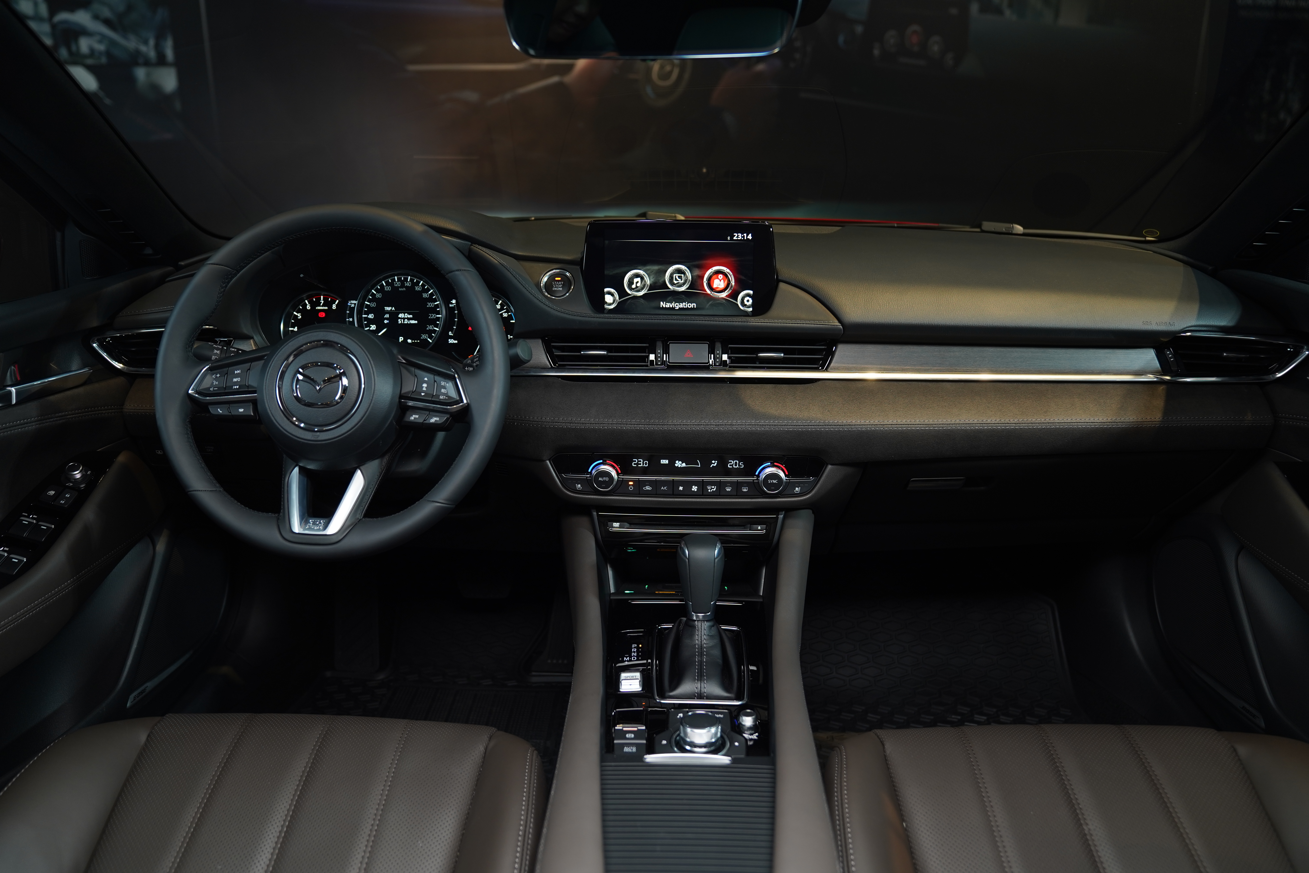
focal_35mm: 25
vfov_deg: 51.3
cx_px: 654
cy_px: 436
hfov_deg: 71.5
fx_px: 909
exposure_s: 1/60
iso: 320
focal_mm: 25
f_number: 2.8
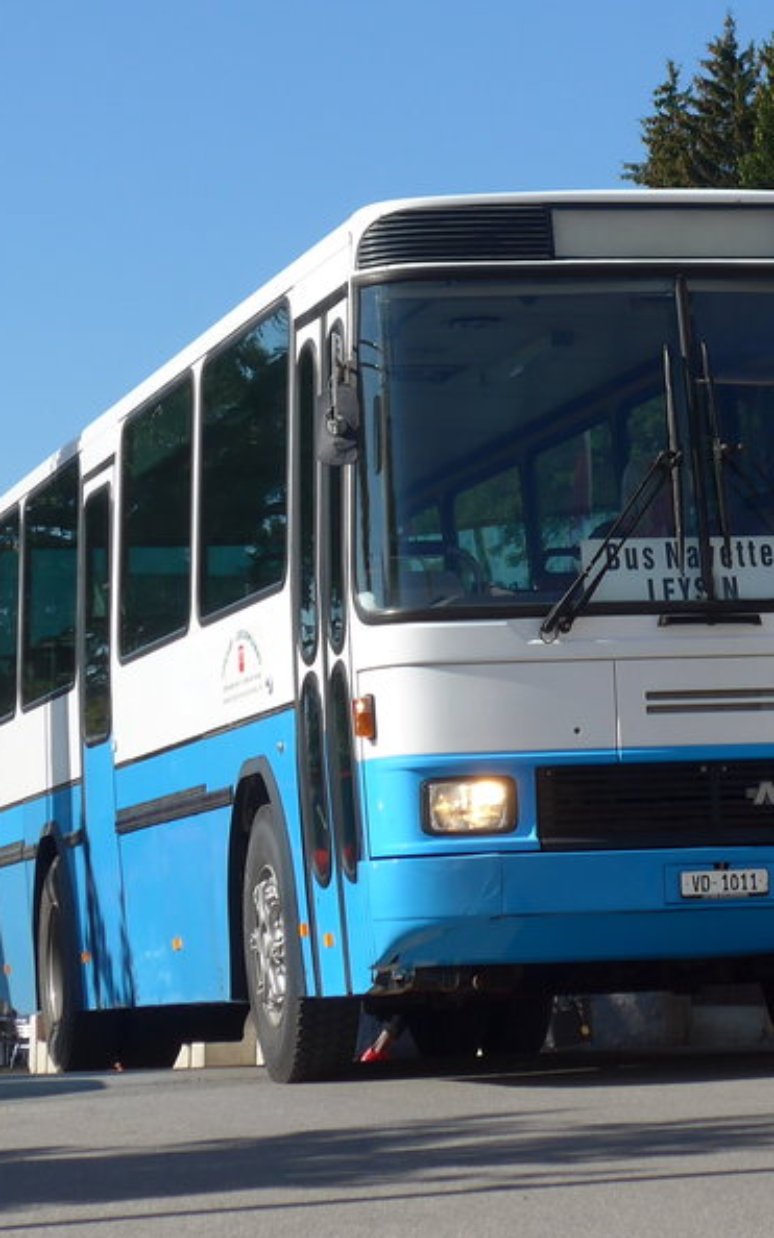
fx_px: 5065
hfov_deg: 8.7
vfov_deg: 13.9
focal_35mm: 150
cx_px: 524
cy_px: 352
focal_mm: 14.2
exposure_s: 1/800
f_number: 4.1
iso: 80
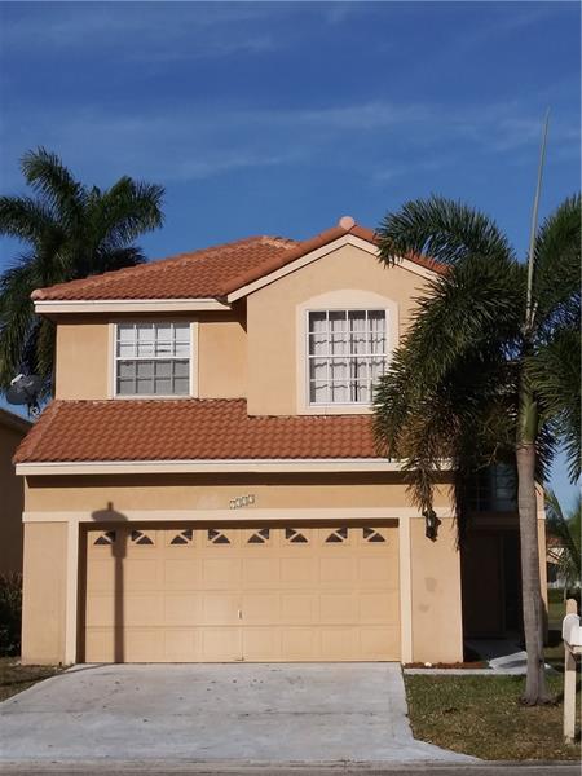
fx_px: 1367
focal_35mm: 61
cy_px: 388
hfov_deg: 24.0
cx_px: 291
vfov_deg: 31.7
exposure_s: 1/2652
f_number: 2.2
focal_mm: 3.7
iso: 50
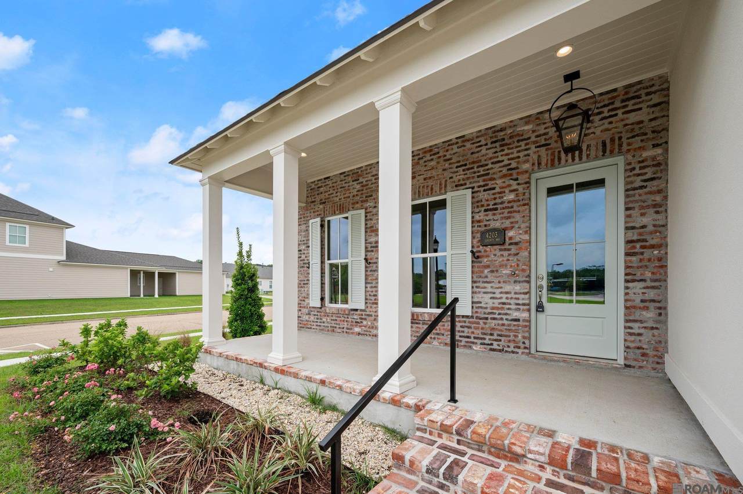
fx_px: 289
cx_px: 372
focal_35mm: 14
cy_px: 247
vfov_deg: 81.1
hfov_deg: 104.3
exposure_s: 1/400
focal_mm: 14
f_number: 9
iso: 250
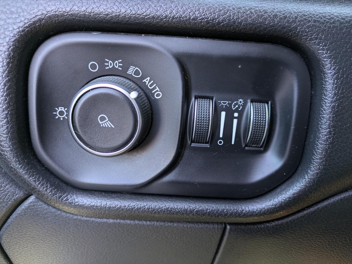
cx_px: 176
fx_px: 254
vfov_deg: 54.9
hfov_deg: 69.4
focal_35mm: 25
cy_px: 132
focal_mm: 5.43
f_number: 1.89
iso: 118
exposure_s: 1/50
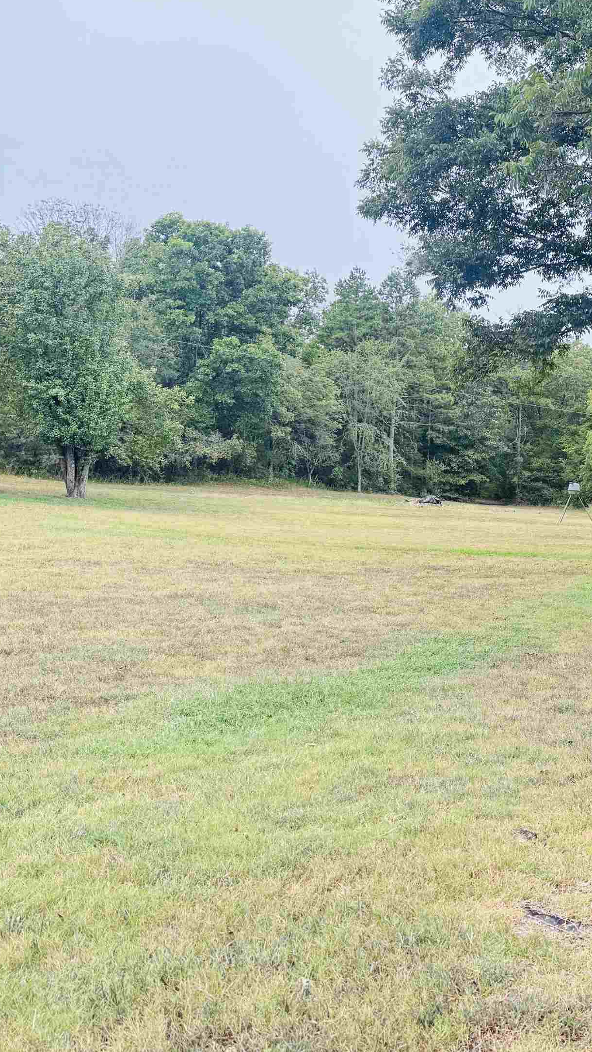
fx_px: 1033
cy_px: 498
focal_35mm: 37
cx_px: 699
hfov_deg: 28.2
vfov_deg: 54.0
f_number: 1.78
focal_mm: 6.76
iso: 80
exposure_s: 1/317
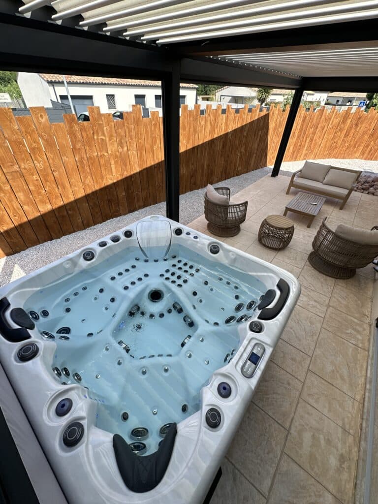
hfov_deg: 85.7
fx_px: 204
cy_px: 252
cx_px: 189
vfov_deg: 102.1
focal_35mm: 14
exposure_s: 1/686
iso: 40
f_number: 2.2
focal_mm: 2.22
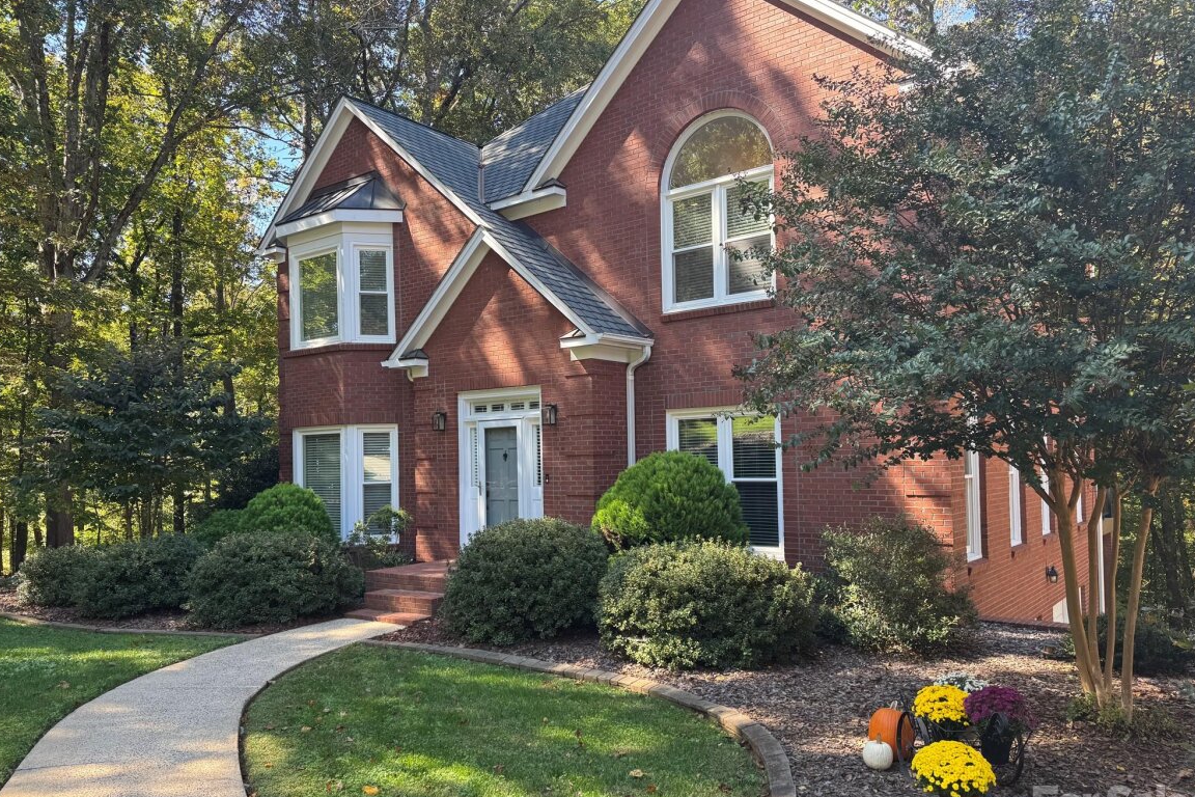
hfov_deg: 69.4
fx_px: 863
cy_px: 433
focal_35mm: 26
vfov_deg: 49.5
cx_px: 611
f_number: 1.78
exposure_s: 1/230
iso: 64
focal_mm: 6.76
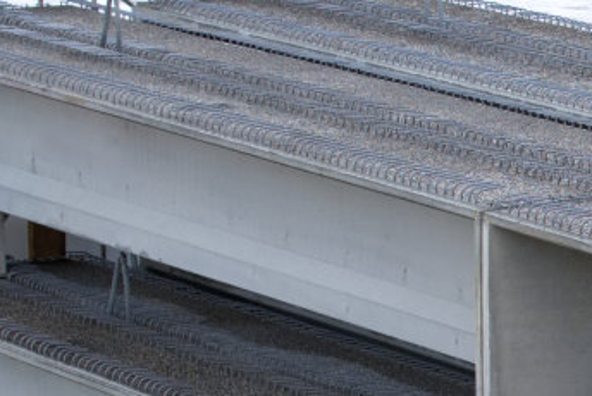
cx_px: 1125
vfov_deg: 3.4
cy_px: 480
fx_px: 6731
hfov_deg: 5.0
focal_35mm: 409
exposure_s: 1/160
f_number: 4
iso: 320
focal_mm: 88
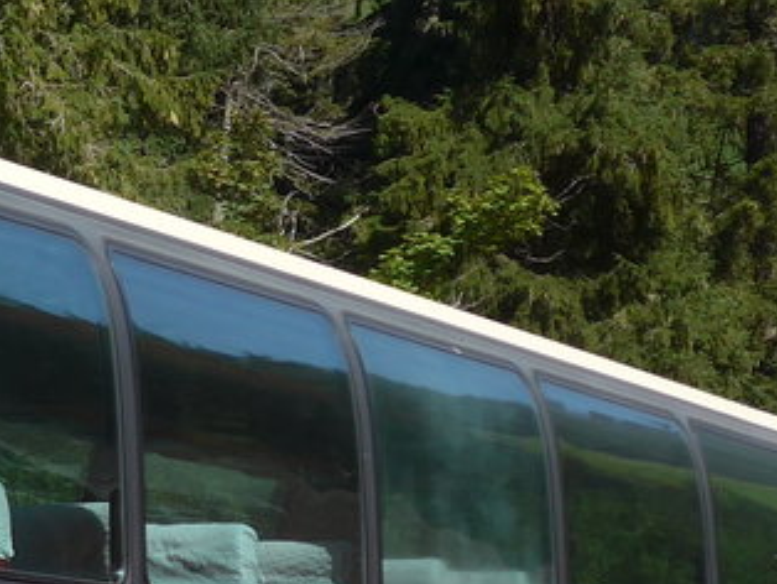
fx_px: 4717
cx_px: -460
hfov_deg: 9.1
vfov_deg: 7.1
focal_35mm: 210
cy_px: 497
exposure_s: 1/1000
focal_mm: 11.3
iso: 80
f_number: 3.4
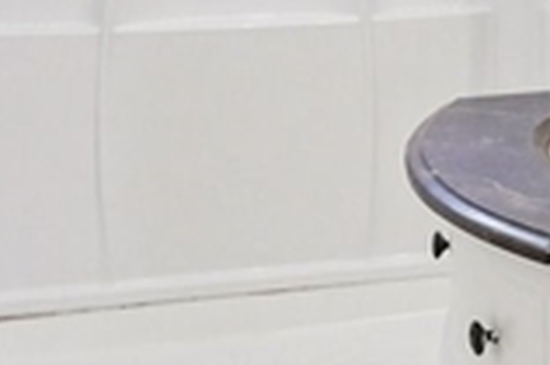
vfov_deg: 12.4
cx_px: 895
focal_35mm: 104
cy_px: -210
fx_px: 1587
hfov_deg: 17.2
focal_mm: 16
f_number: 8
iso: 800
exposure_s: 1/30
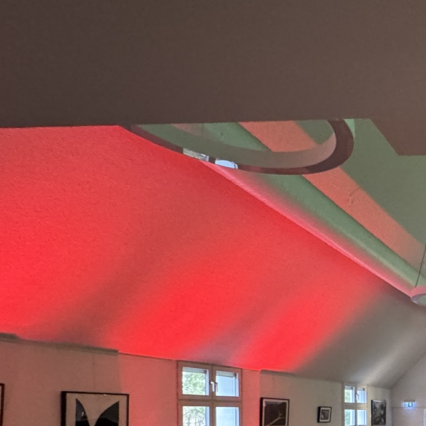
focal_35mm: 37
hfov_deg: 32.0
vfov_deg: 39.8
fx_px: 515
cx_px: 575
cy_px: 420
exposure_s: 1/60
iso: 1000
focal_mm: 2.22
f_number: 2.2
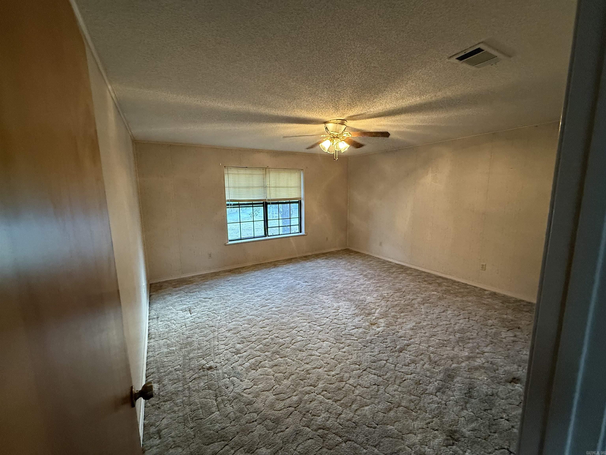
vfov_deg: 85.7
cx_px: 303
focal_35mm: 14
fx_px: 245
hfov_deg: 102.1
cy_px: 228
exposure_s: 1/60
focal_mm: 2.22
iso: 640
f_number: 2.2
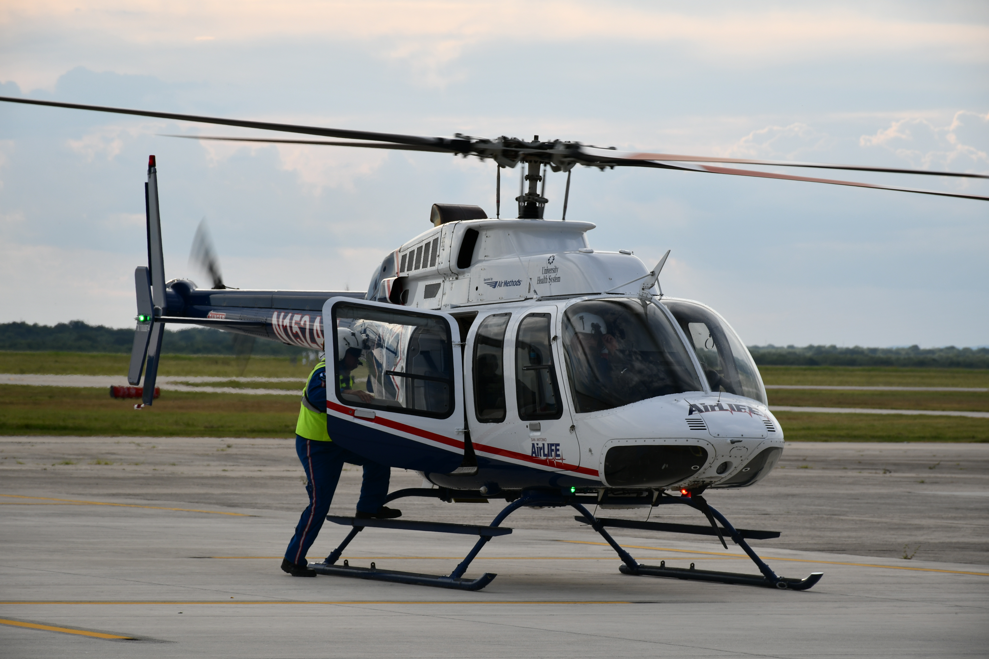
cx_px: 494
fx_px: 4313
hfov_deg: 13.1
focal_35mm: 157
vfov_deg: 8.7
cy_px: 330
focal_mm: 105
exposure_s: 1/250
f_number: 8
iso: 100
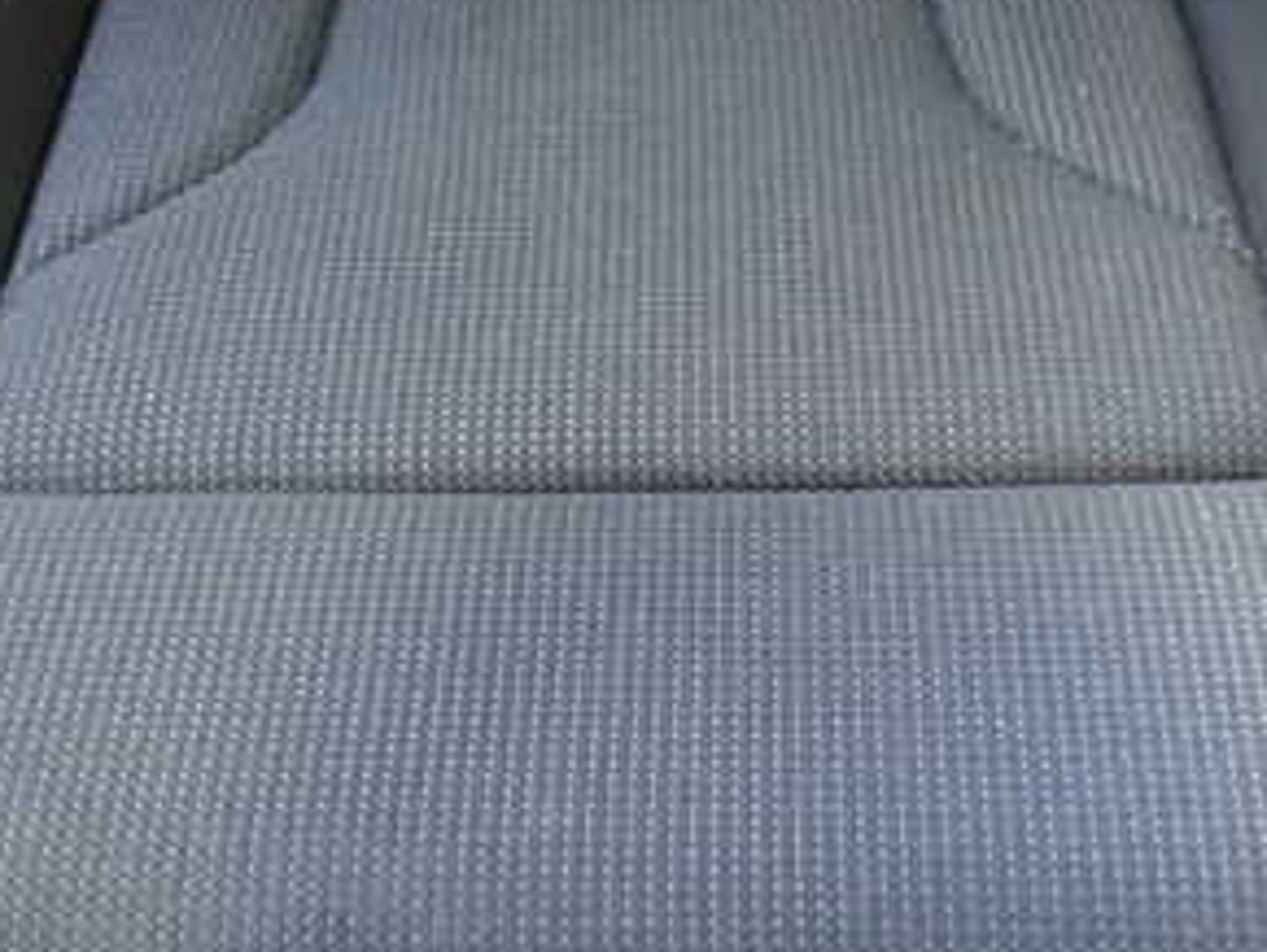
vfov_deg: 23.7
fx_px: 2271
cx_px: 655
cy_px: 428
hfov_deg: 31.2
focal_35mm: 62
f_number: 2.3
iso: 640
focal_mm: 5.4
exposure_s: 1/30
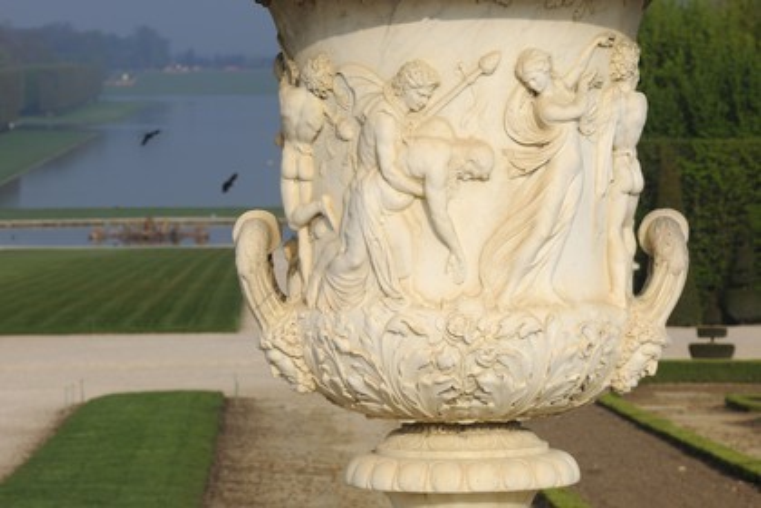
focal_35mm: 200
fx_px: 4227
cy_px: 254
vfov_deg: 6.9
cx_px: 380
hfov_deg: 10.3
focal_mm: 200
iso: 200
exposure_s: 1/160
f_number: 14
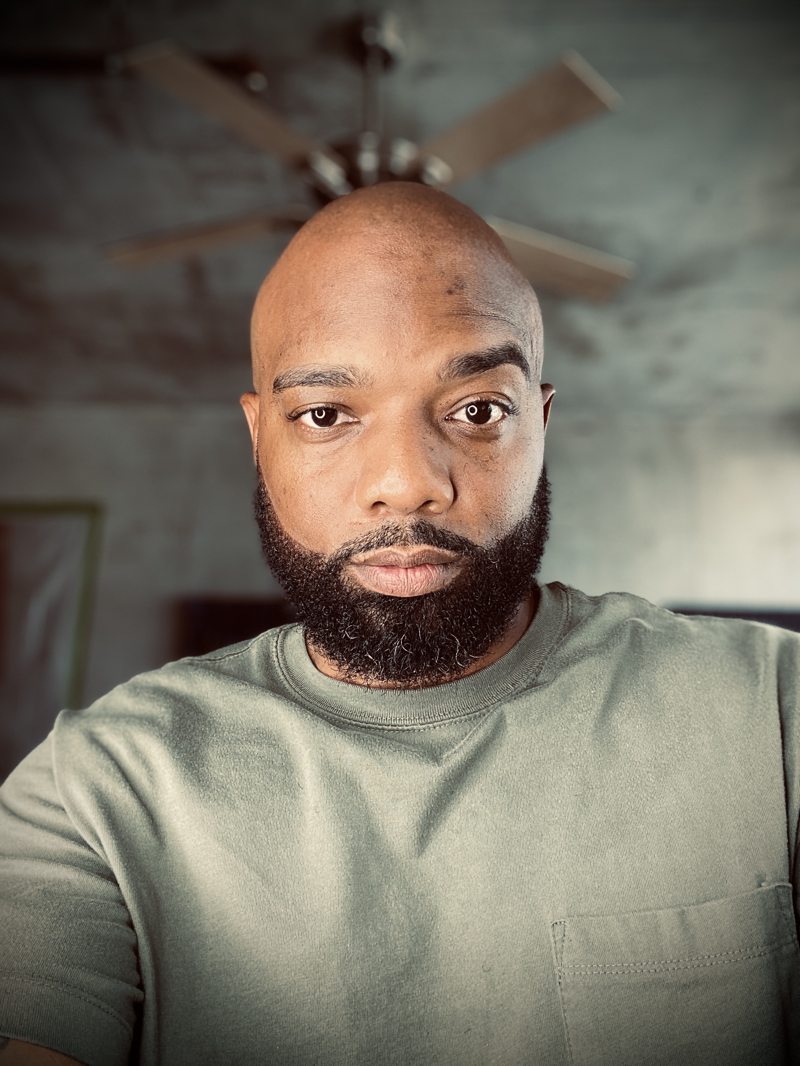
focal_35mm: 30
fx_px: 924
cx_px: 400
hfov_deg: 46.8
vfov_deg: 60.0
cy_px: 533
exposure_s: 1/60
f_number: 2.2
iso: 50
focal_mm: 2.71
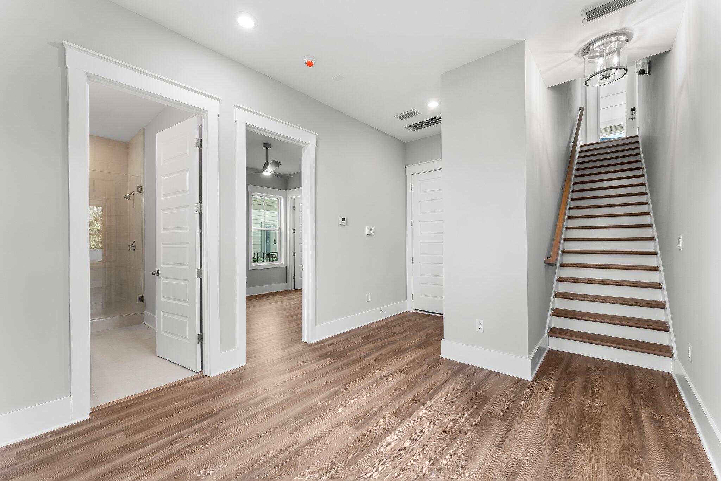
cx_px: 360
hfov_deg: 104.3
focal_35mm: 14
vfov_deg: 81.2
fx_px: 280
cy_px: 240
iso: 400
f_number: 8
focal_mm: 14
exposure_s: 1/15
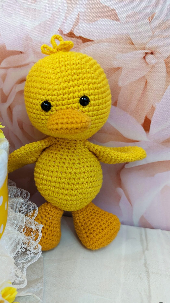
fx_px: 216
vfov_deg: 69.9
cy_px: 154
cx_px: 60
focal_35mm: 27
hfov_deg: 42.4
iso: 70
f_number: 1.85
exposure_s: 1/45.6
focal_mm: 6.81
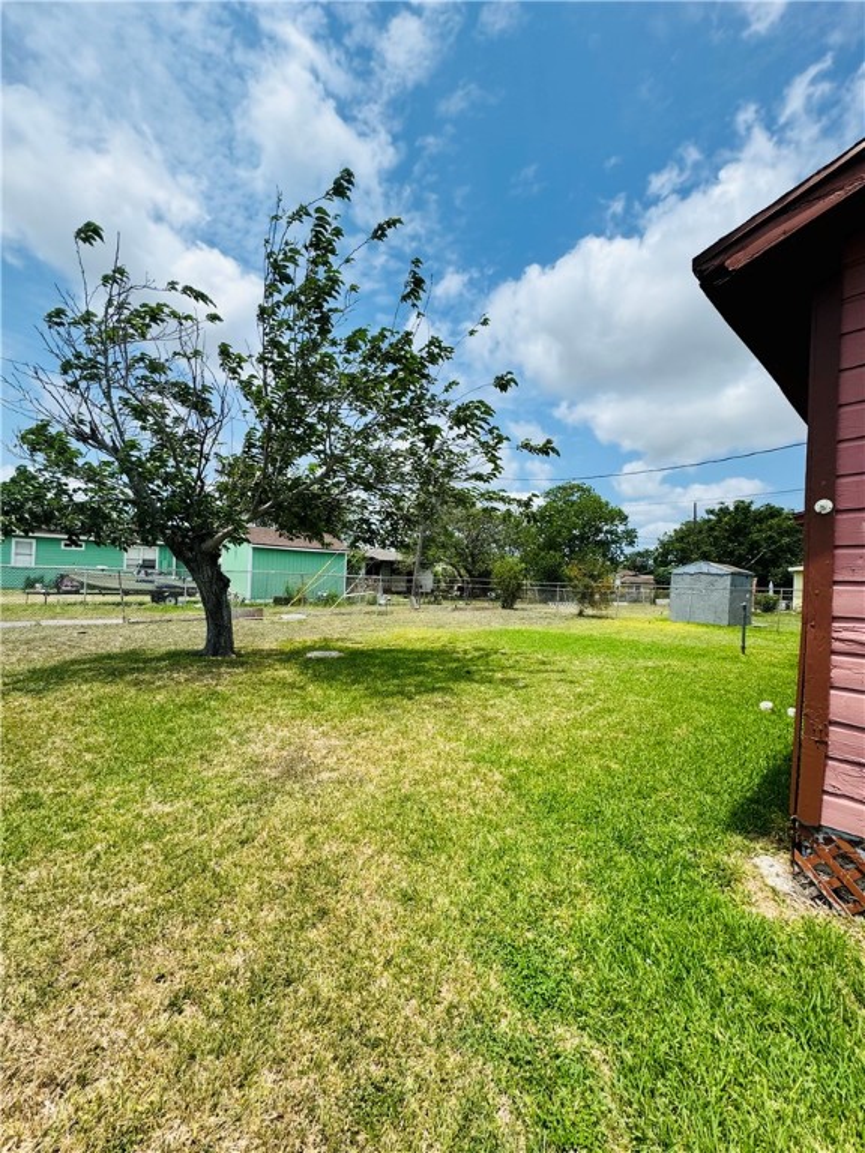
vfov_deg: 102.1
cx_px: 432
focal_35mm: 14
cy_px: 576
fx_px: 466
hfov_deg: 85.7
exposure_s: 1/2208
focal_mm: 2.22
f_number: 2.2
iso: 50
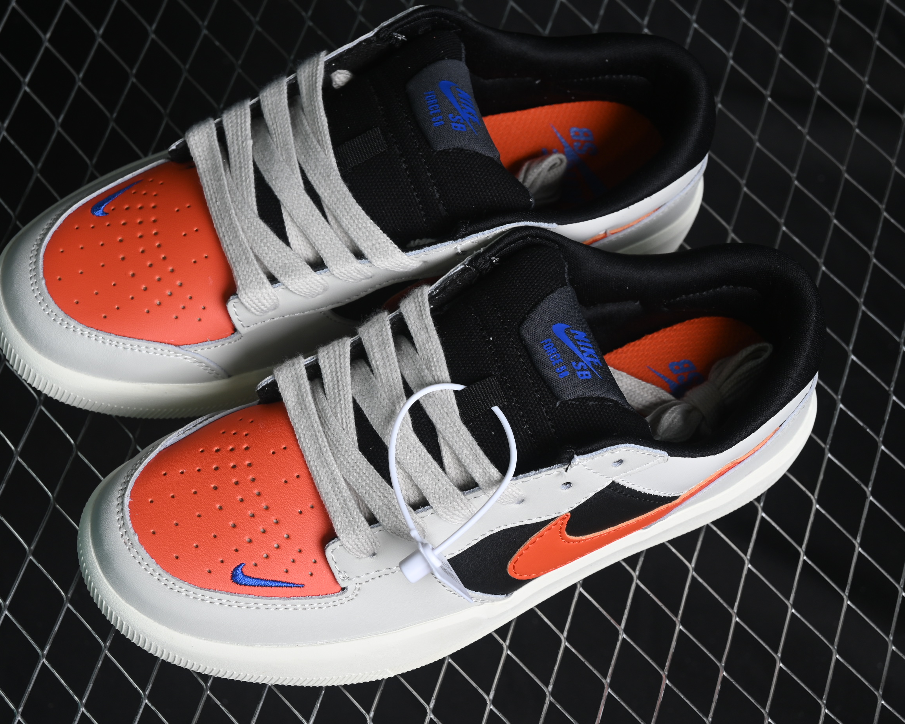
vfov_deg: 18.1
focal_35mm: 85
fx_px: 2277
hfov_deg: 22.5
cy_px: 362
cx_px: 411
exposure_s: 1/60
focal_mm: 50
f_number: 7.1
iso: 160
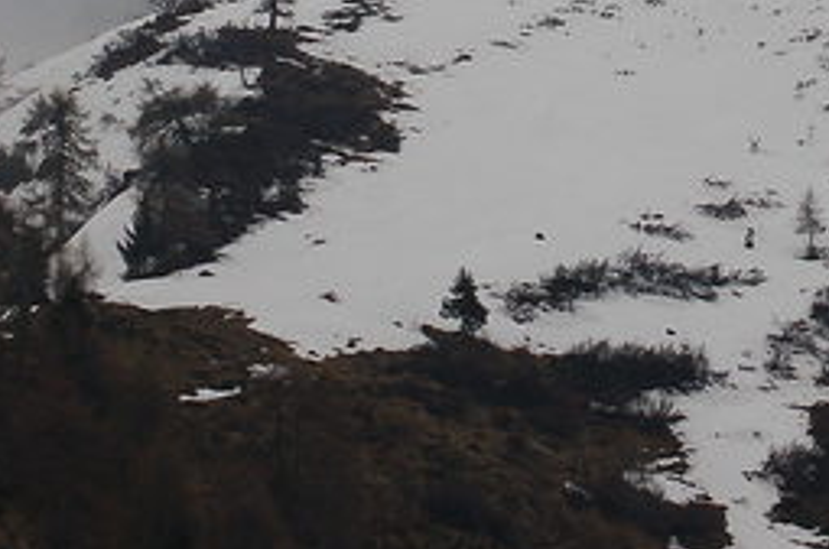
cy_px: -67
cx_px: 780
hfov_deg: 8.3
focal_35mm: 247
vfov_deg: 5.5
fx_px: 5677
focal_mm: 70
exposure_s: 1/30
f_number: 7.1
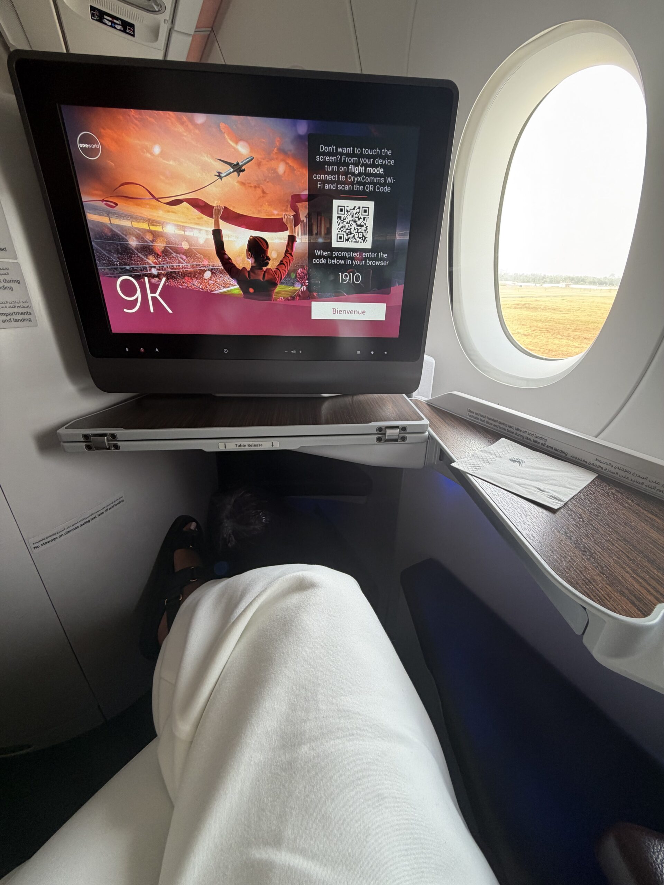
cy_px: 442
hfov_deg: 85.7
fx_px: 358
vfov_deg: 102.1
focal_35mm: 14
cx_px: 332
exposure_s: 1/85
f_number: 2.2
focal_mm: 2.22
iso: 100
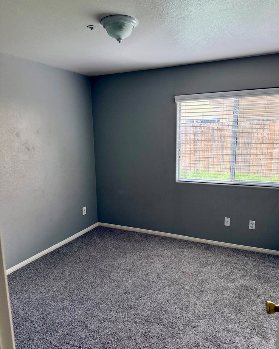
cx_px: 144
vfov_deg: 66.0
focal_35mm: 26
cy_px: 185
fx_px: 268
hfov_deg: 54.9
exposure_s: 1/121
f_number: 1.78
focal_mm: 6.76
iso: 200
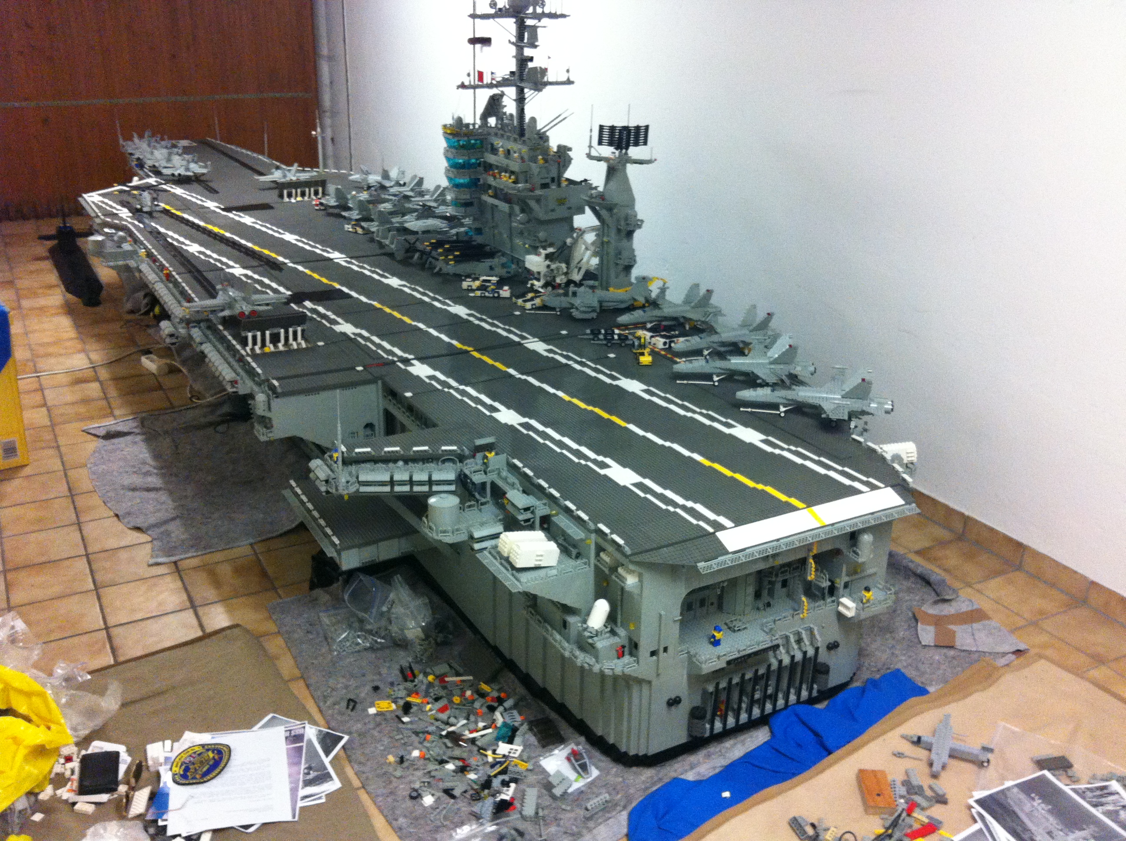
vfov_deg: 40.6
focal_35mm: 35
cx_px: 563
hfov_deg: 52.7
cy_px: 420
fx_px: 1137
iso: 250
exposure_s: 1/15
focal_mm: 3.85
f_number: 2.8
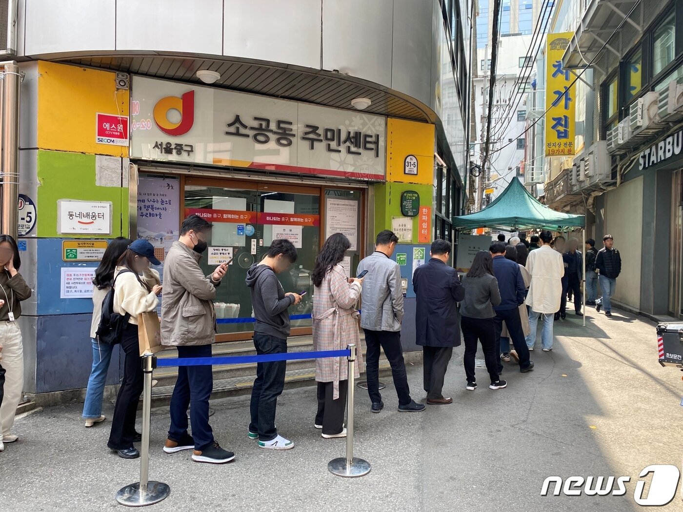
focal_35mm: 26
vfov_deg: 53.1
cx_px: 342
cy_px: 256
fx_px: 513
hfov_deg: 67.3
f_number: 1.8
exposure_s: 1/231
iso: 32
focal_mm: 4.25
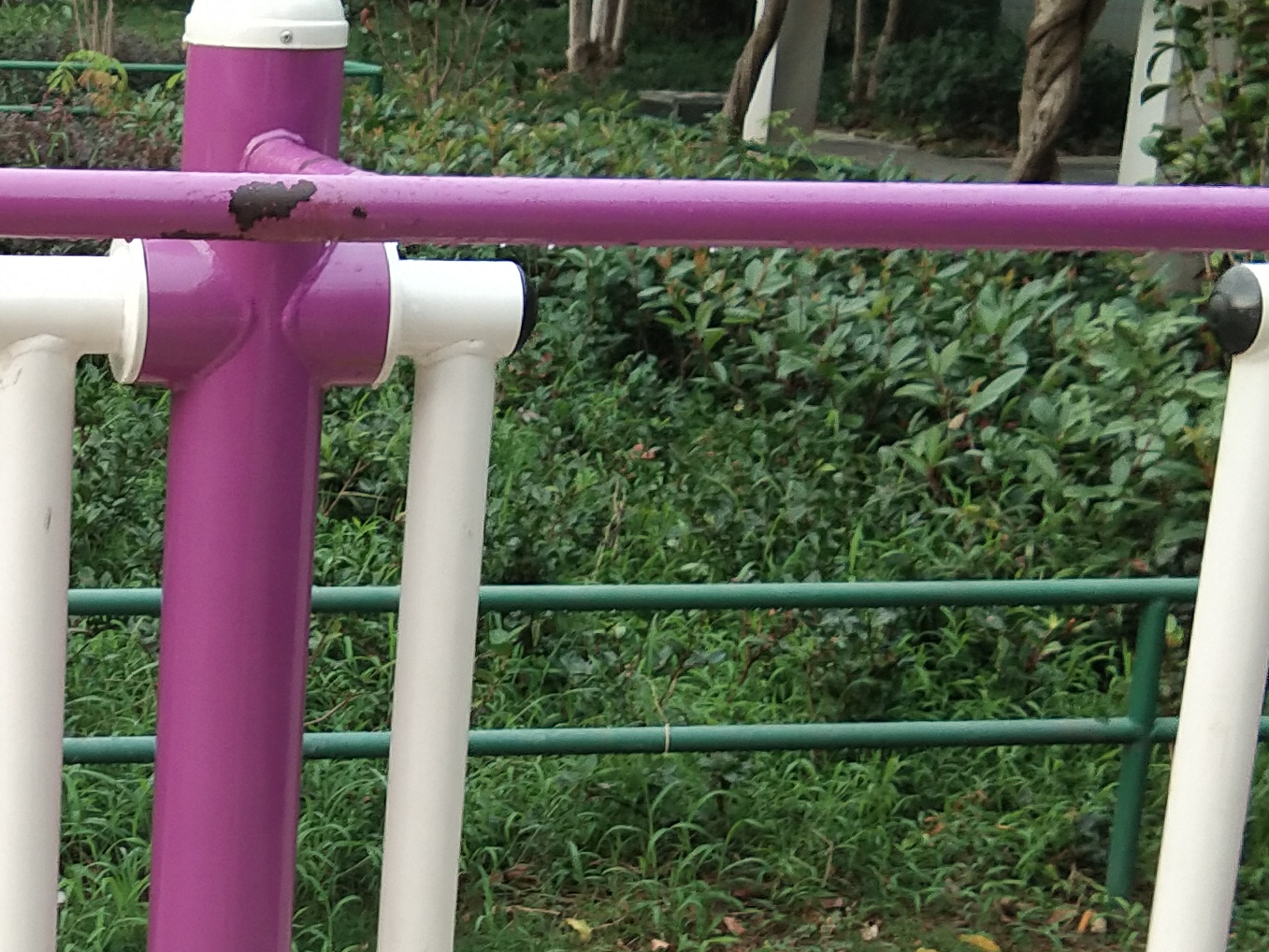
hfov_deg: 20.2
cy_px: 828
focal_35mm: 95
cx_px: 96
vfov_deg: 15.4
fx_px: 3483
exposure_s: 1/100
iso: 100
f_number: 2.2
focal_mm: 3.69
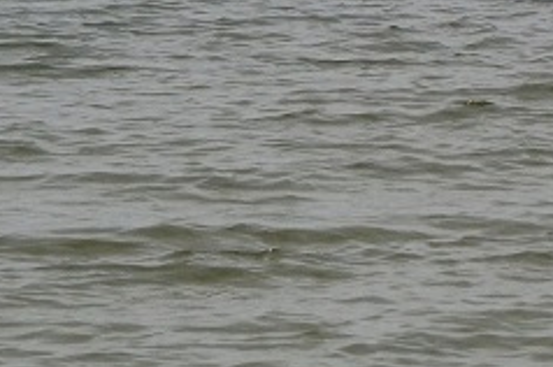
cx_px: 997
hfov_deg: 4.6
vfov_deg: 3.1
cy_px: -135
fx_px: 6765
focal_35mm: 441
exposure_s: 1/8000
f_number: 4.5
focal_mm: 70
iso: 500
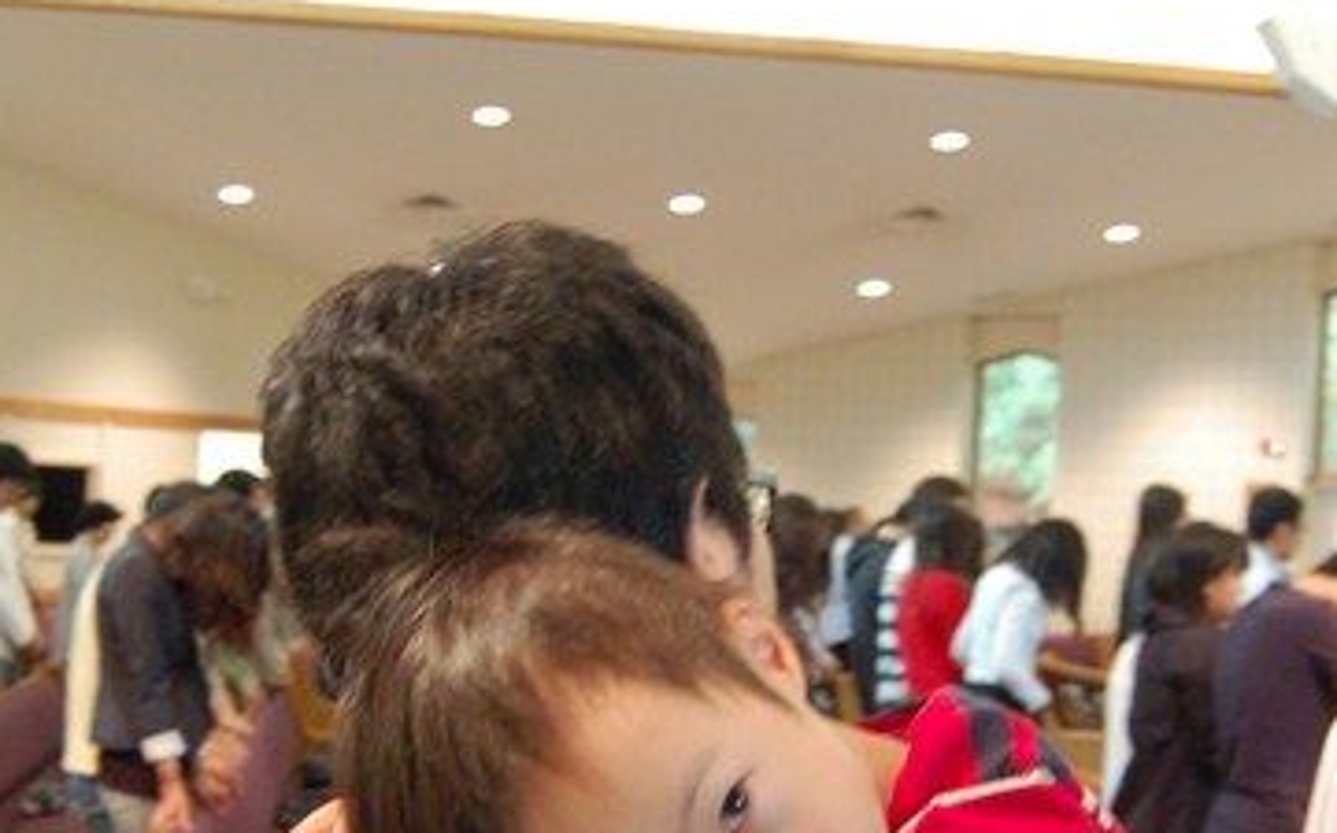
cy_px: 581
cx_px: 633
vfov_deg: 21.1
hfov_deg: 33.5
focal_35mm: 61
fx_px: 2221
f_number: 3.5
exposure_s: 1/15
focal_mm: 18
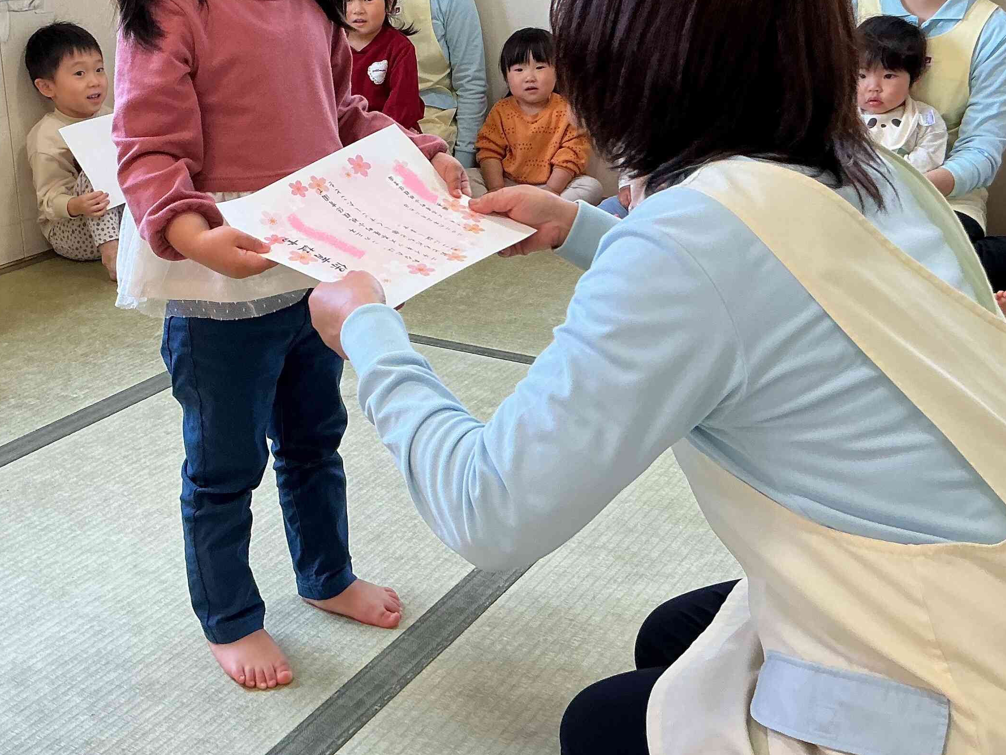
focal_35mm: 45
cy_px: 214
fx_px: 1308
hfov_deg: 42.0
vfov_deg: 31.8
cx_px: 438
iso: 50
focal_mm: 3
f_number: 1.8
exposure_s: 1/120
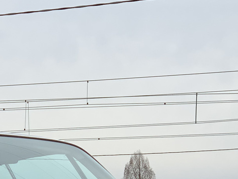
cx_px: 44
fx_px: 1183
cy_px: 237
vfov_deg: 8.5
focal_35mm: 172
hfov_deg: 11.4
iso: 16
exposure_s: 1/826
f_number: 2.4
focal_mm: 6
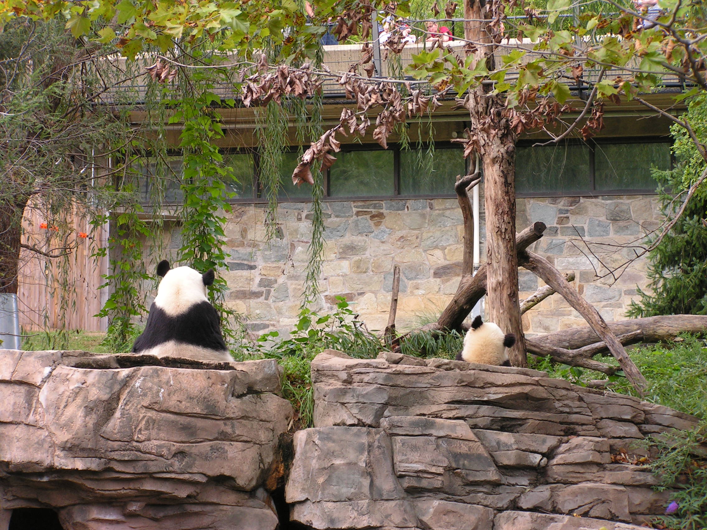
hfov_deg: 15.8
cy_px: 265
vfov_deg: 11.9
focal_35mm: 125
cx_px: 354
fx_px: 2553
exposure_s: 1/100
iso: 50
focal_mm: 20.8
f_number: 3.5
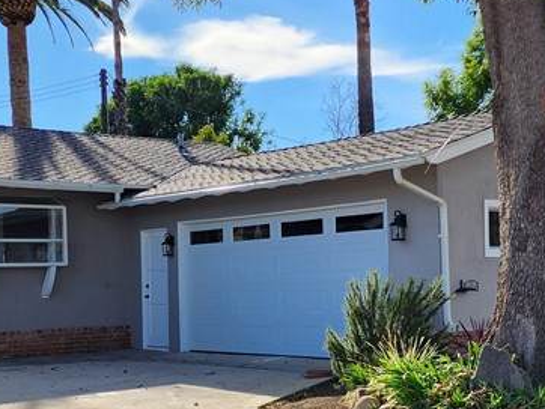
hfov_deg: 29.8
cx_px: 268
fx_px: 1024
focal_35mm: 65
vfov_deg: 22.5
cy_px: 292
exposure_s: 1/904
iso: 12
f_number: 1.8
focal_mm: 6.4
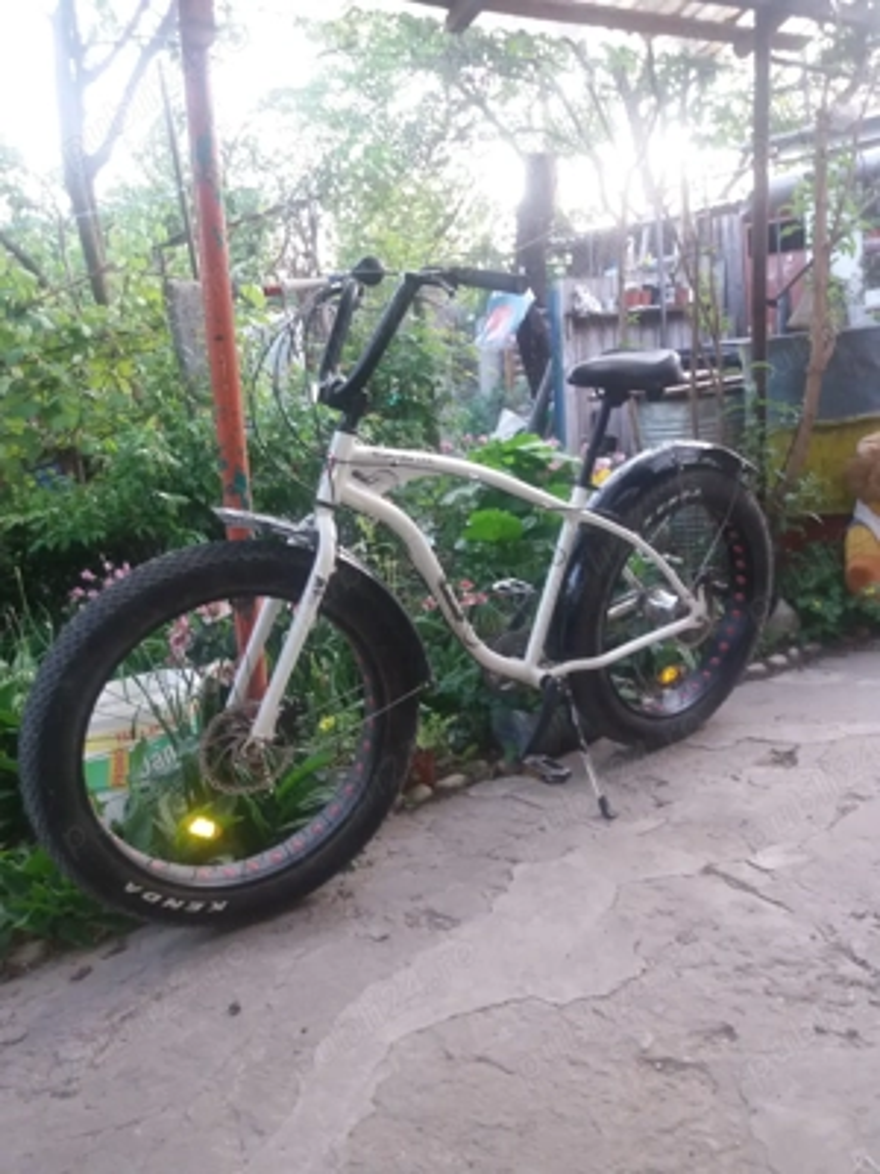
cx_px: 440
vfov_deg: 63.4
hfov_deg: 49.7
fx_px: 949
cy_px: 587
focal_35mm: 28
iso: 80
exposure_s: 1/30
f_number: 1.9
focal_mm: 3.7
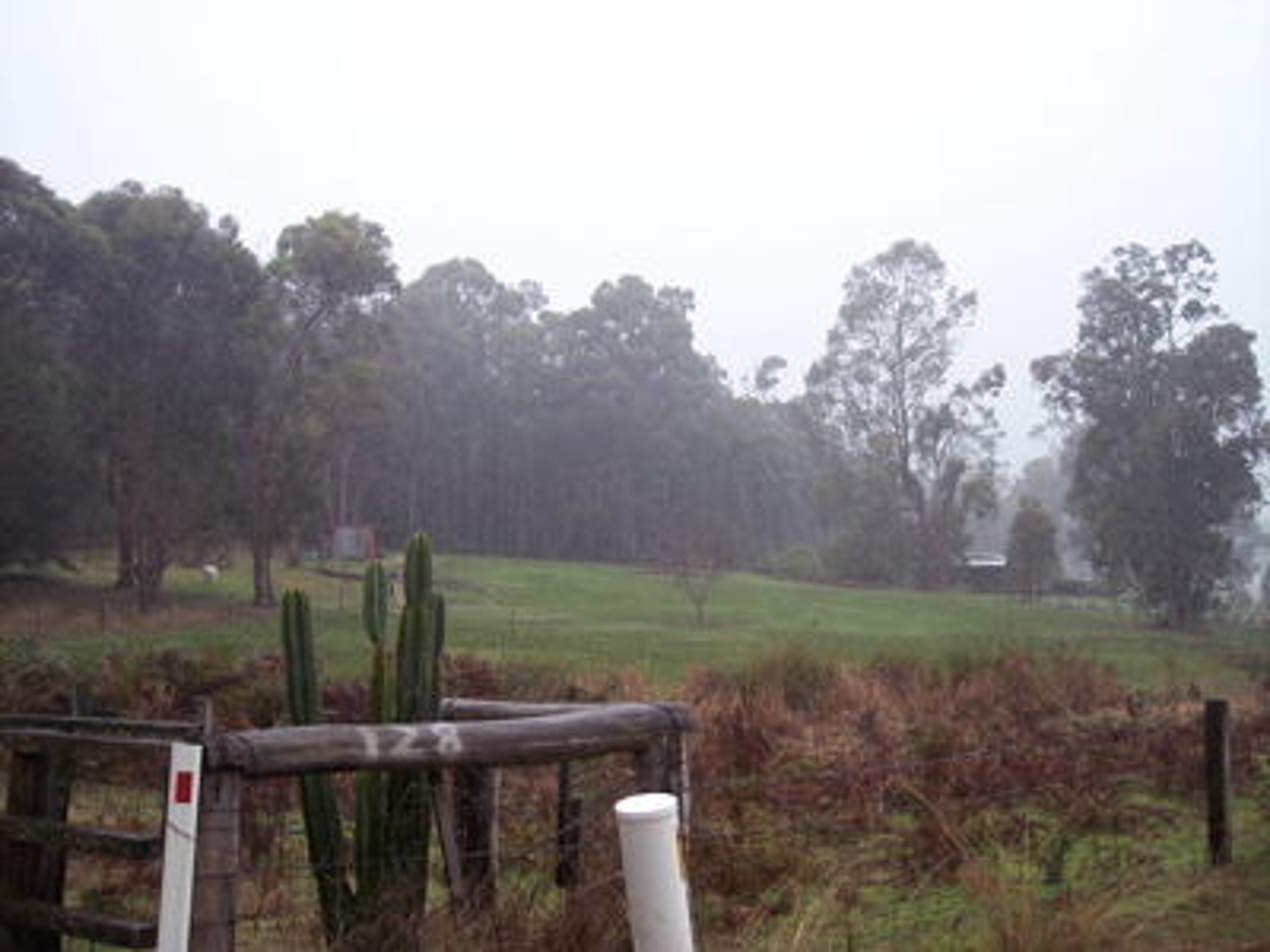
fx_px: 1431
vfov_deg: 36.8
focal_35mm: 39
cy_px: 476
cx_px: 635
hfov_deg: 47.9
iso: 100
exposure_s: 1/180
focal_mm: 8
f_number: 3.4
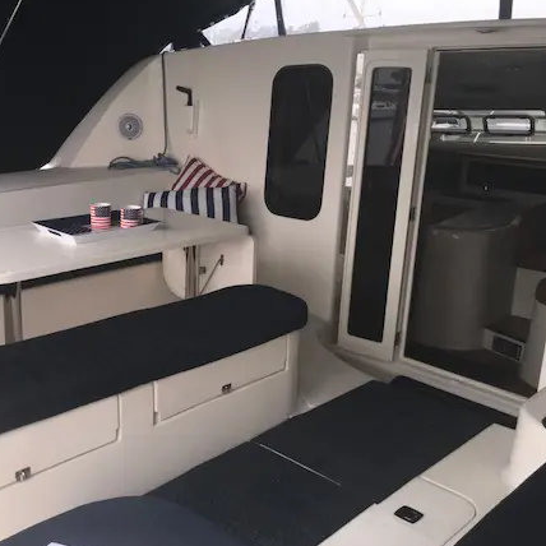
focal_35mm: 37
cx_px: 189
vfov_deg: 44.9
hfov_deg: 44.4
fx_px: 660
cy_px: 269
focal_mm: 3.99
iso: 20
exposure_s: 1/598
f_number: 1.8
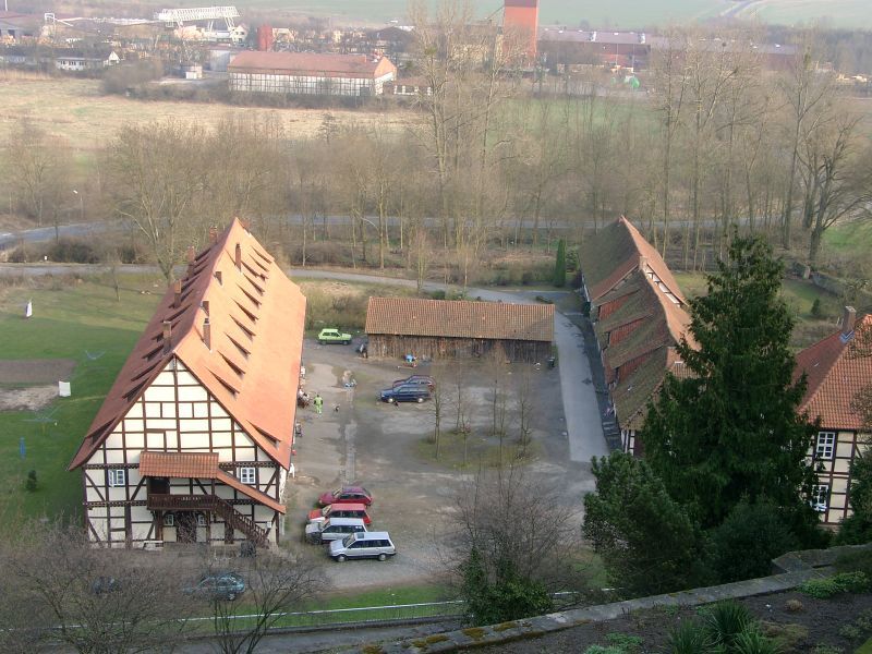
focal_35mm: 50
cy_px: 327
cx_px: 436
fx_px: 1260
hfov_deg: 38.2
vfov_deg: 29.1
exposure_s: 1/133
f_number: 4
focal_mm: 10.4
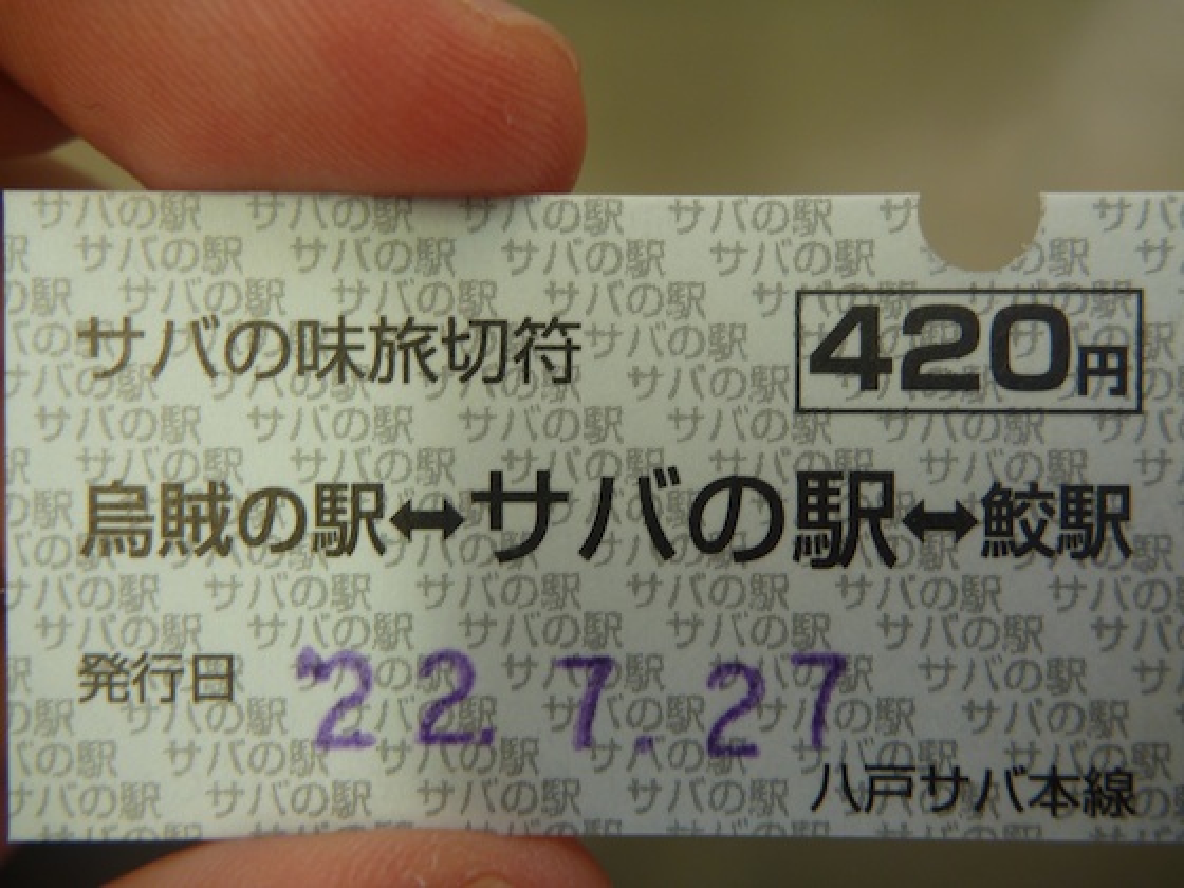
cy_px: 444
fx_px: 958
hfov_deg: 63.4
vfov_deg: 49.7
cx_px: 592
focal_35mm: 28
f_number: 3.3
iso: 80
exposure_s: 1/40
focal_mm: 4.9
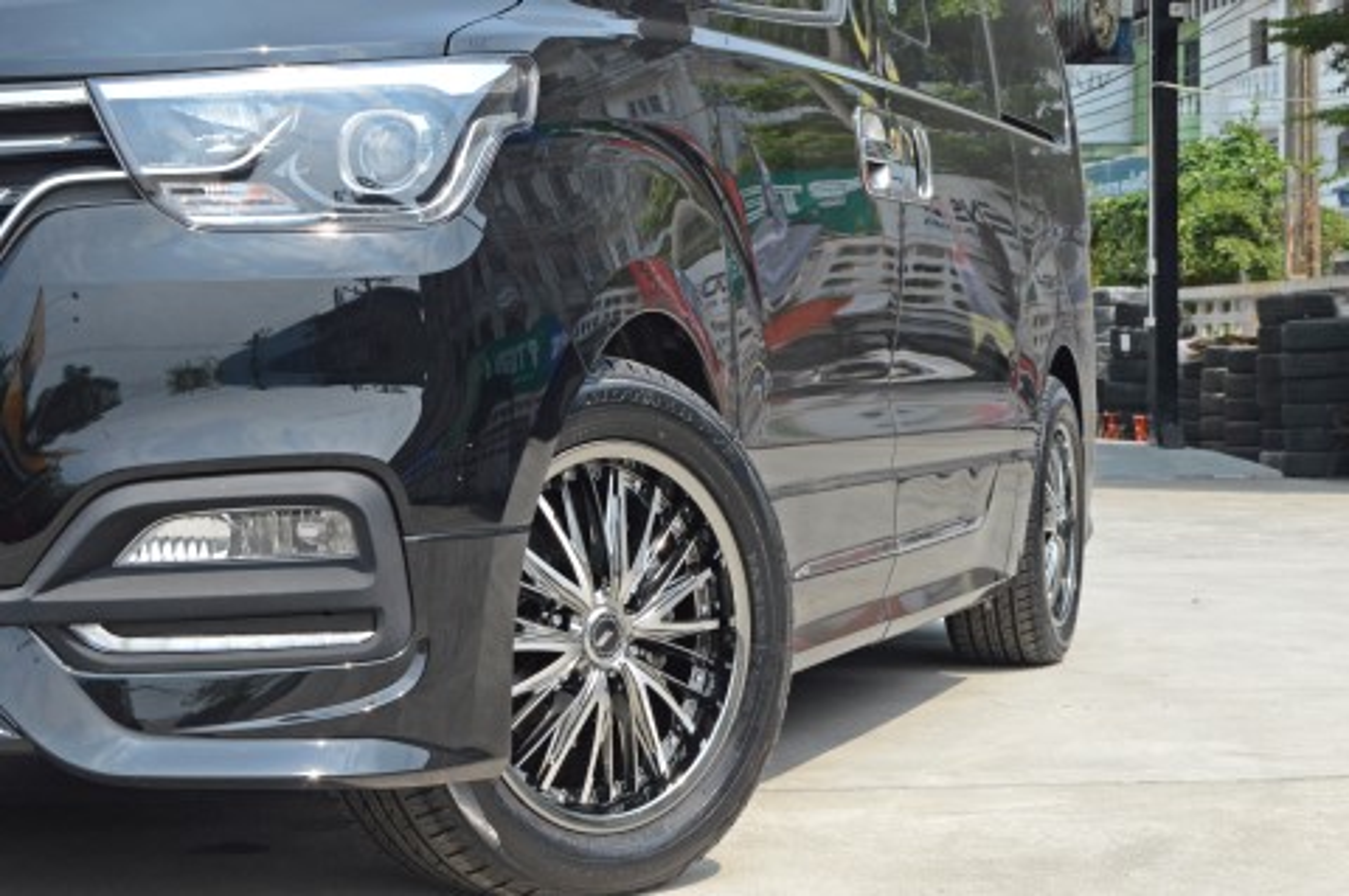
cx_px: 674
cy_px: 448
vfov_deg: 18.9
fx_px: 2695
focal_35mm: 72
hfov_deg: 28.1
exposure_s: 1/800
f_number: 14
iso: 1600
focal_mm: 48
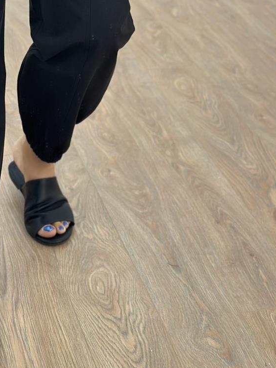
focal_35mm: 103
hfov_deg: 14.3
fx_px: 1096
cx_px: 41
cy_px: 12
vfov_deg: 18.6
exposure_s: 1/100
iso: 64
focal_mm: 6.86
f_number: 1.78
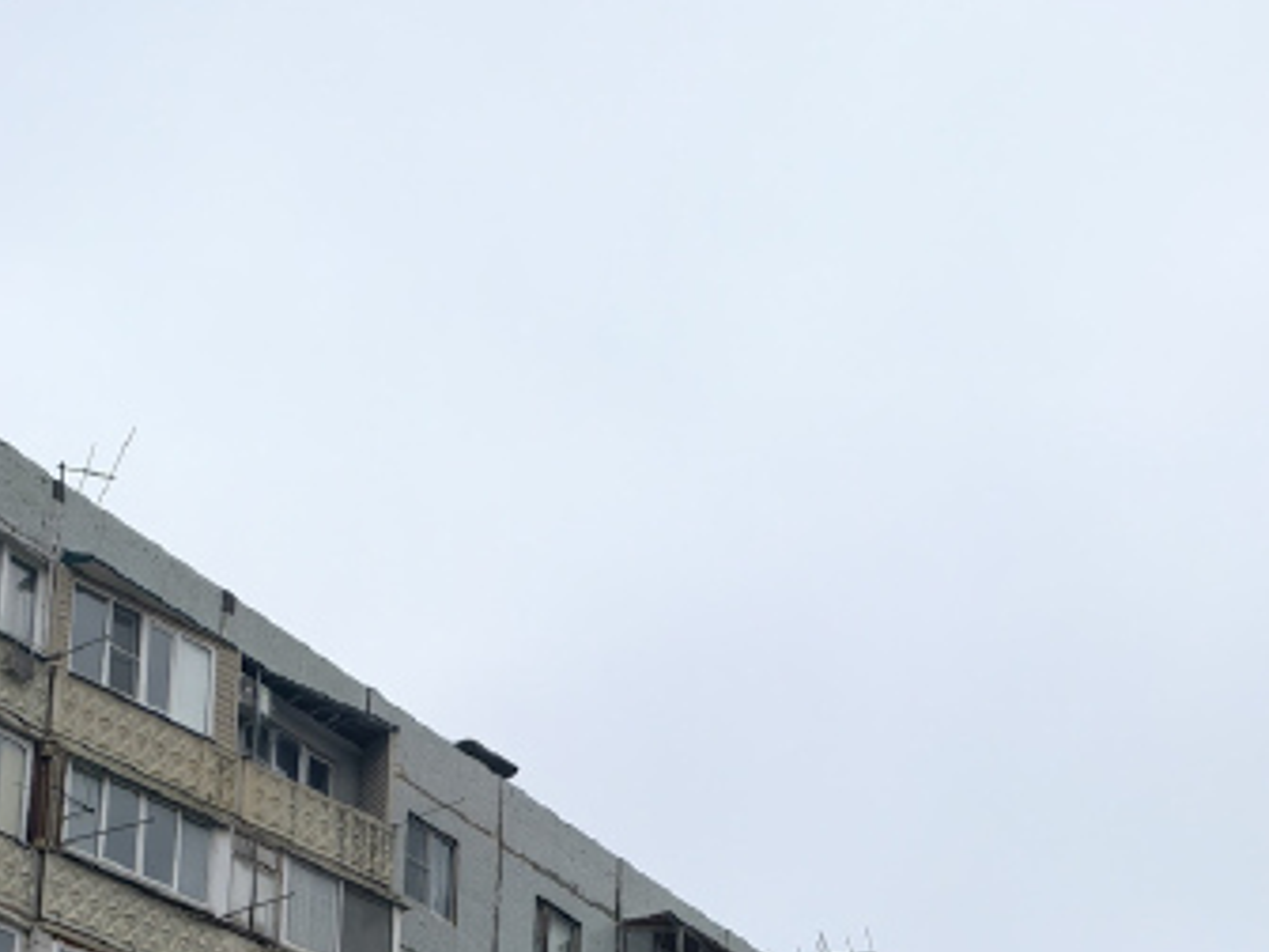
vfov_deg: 14.9
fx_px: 3263
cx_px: 665
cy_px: 1577
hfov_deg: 22.0
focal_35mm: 89
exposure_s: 1/1321
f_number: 1.57
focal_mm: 6.54
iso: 72
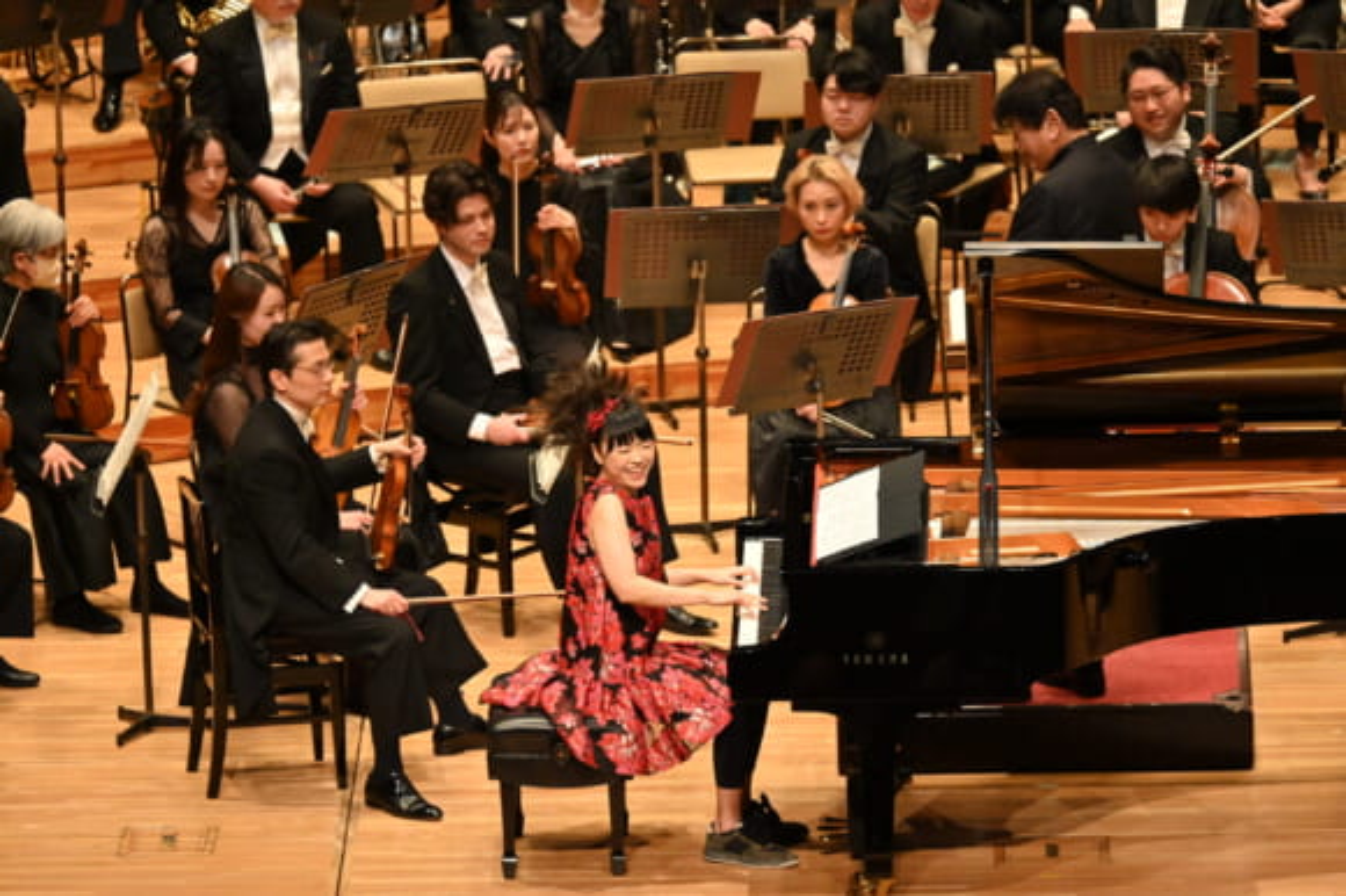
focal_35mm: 350
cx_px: 673
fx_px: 13078
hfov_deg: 5.9
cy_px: 448
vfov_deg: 3.9
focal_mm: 350
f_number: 5.6
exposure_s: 1/200
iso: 4000
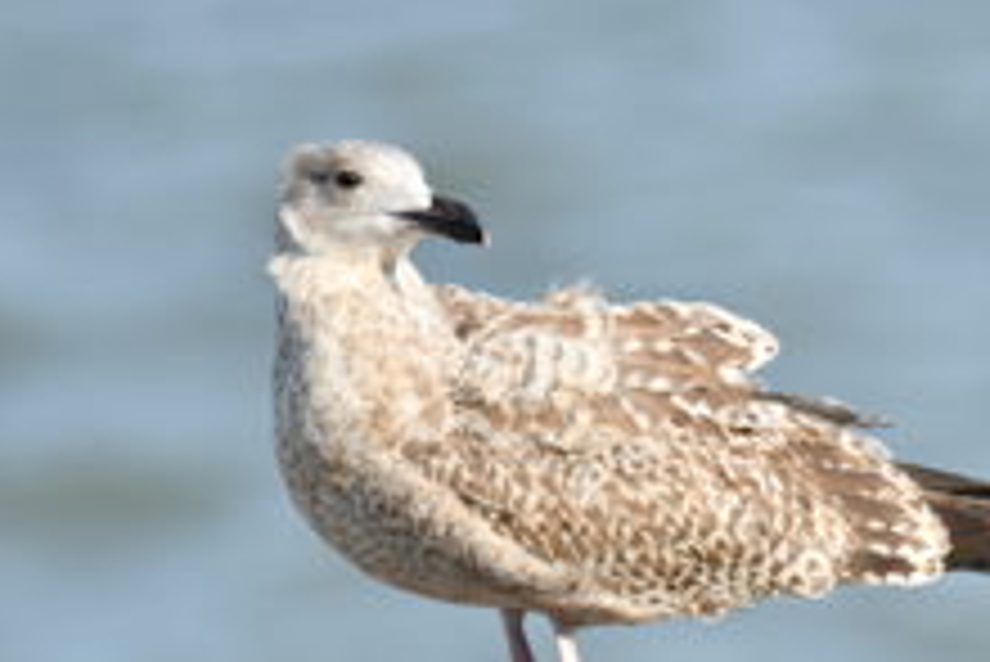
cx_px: 742
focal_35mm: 1638
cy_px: 489
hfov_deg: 1.3
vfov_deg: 0.8
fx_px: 45073
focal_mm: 600
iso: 200
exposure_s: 1/640
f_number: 6.3
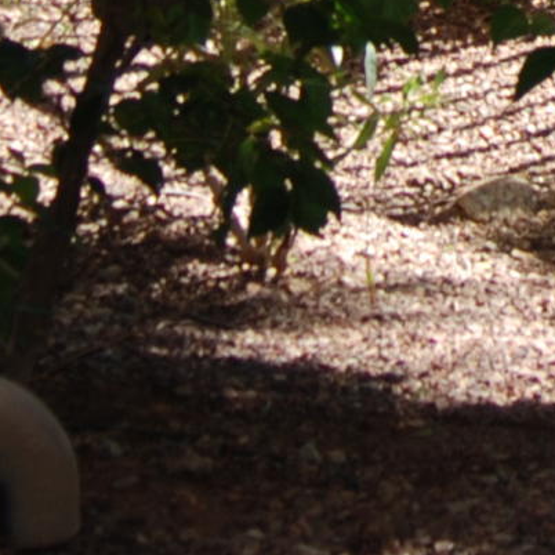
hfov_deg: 6.2
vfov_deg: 6.3
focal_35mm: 267
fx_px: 4843
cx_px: 1463
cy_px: -752
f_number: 3.5
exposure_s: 1/200
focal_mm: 28
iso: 100
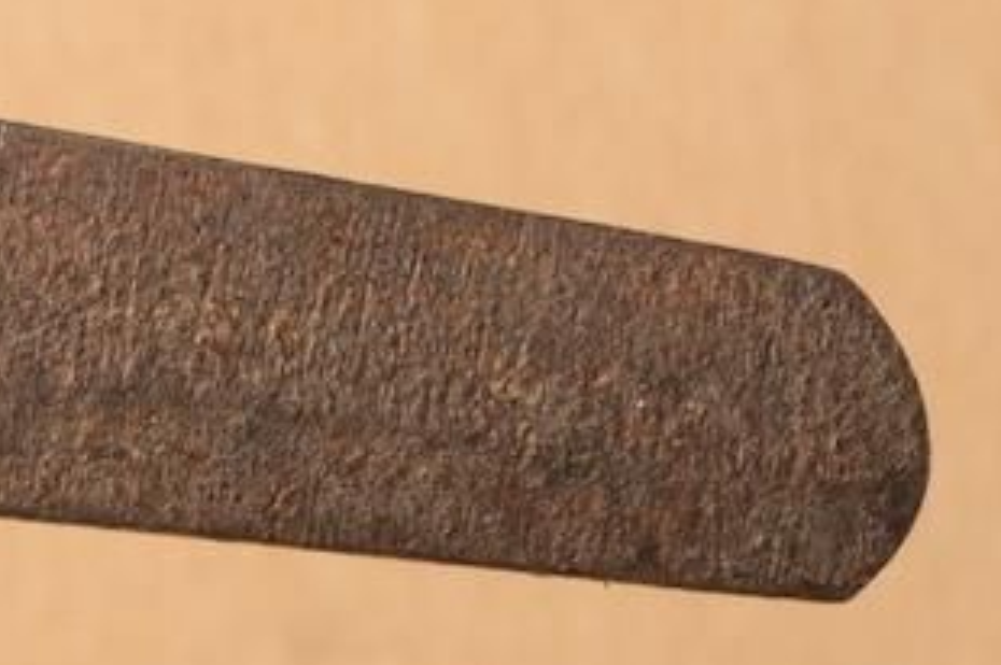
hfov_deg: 5.9
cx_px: -1011
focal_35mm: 339
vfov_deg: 4.0
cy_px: 98
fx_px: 9416
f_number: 11
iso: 400
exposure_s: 1/2
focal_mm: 50
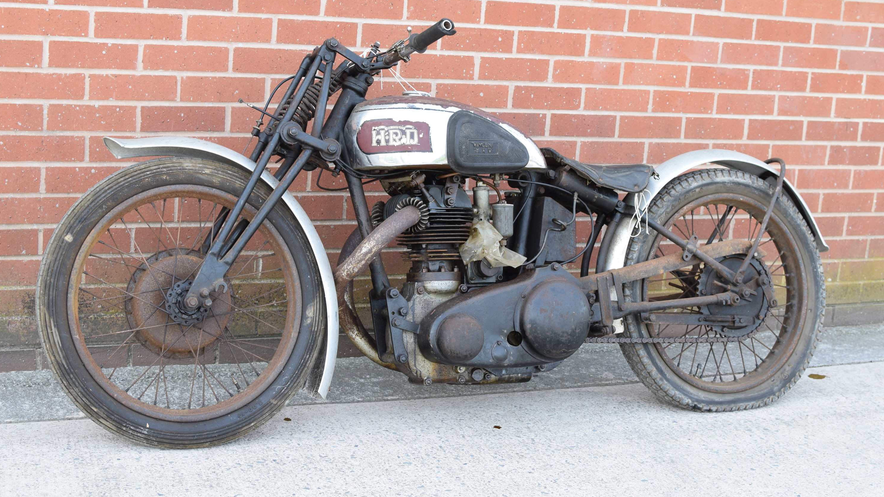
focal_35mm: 56
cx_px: 438
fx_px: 1302
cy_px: 218
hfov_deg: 37.5
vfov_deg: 21.6
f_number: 6.3
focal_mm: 35
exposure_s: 1/160
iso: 400
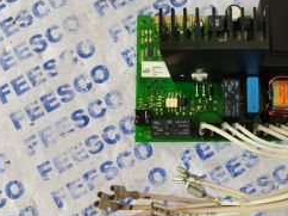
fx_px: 357
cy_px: 138
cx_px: 221
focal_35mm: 43
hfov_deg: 42.3
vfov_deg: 33.3
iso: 640
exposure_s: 1/30
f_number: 1.8
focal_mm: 5.58
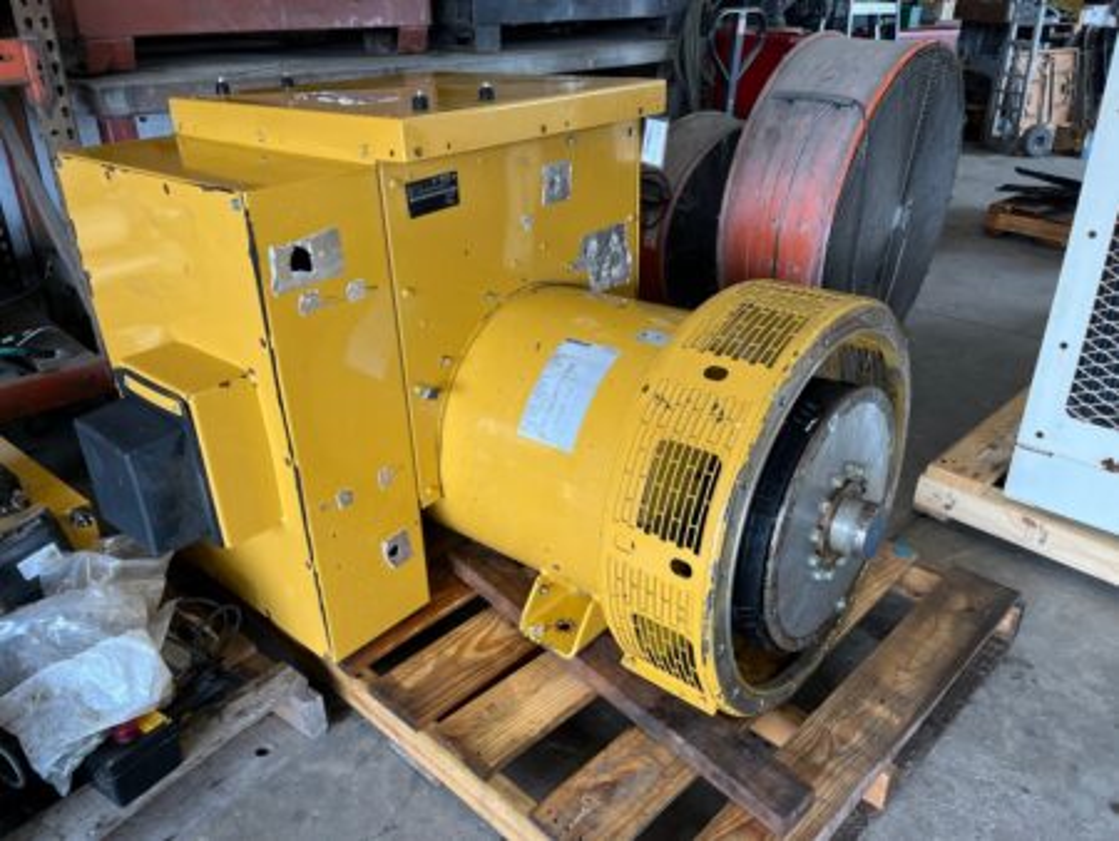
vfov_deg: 53.1
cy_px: 420
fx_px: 841
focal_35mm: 26
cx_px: 560
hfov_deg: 67.3
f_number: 1.6
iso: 100
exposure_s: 1/120
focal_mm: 5.1
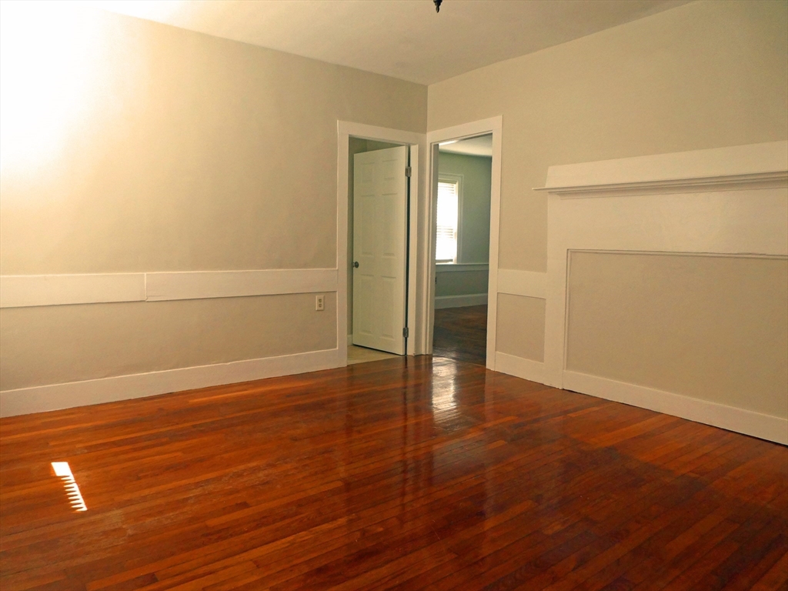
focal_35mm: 24
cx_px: 394
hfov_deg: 71.6
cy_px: 296
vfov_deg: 56.8
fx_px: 546
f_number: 3.3
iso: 200
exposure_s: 1/60
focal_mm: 4.3
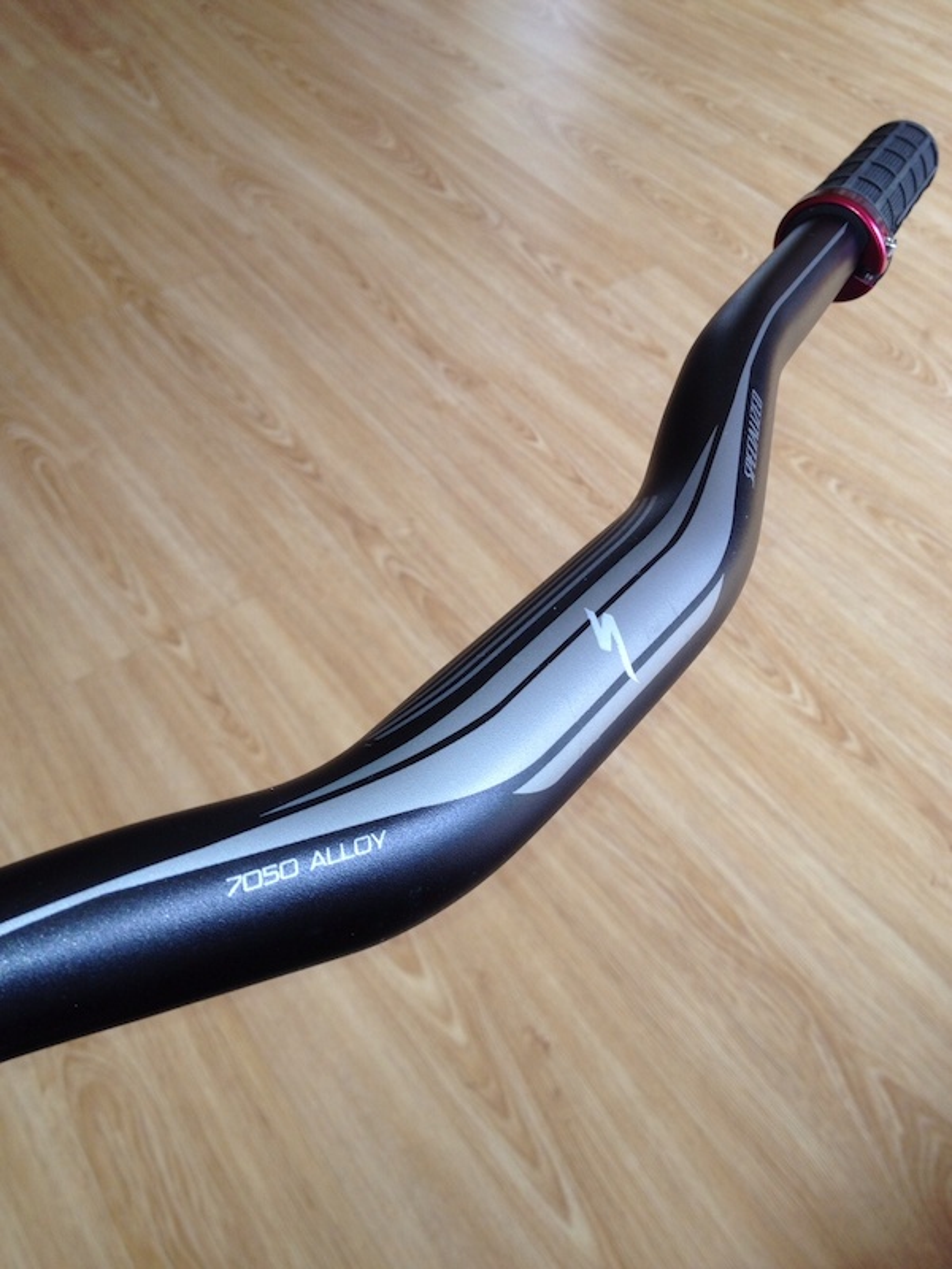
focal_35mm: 35
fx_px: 1283
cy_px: 634
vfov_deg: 52.6
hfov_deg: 40.7
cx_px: 476
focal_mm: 4.28
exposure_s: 1/50
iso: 64
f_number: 2.4
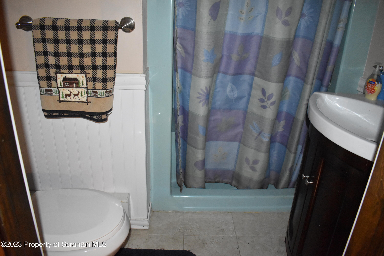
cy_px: 128
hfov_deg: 67.4
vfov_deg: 47.9
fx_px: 288
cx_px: 192
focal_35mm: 27
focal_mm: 18
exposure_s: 1/60
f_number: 3.5
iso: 5000
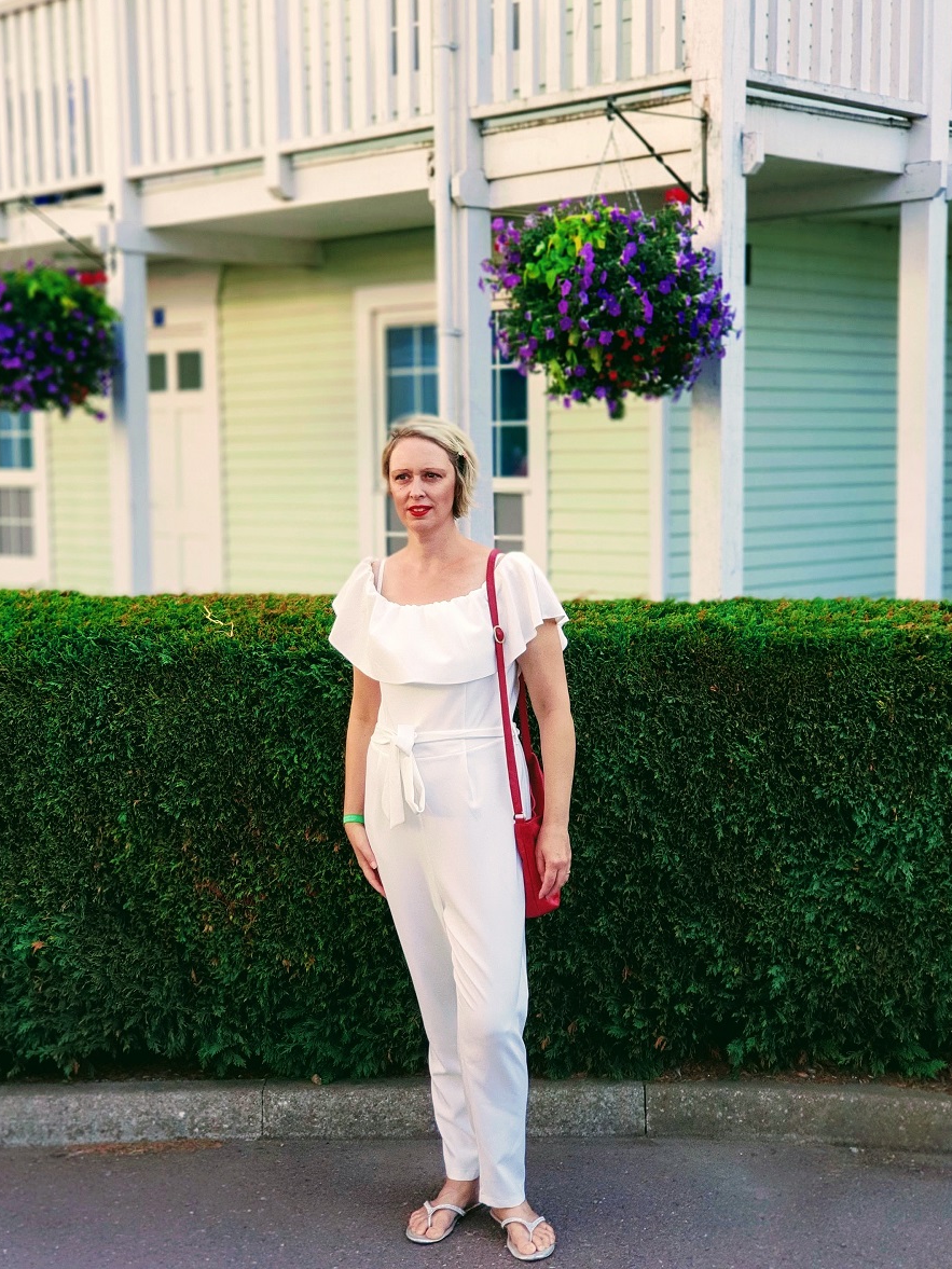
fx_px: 1943
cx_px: 479
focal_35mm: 53
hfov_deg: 27.5
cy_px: 623
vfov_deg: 36.2
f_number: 2.4
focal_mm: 6
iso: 50
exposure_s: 1/33
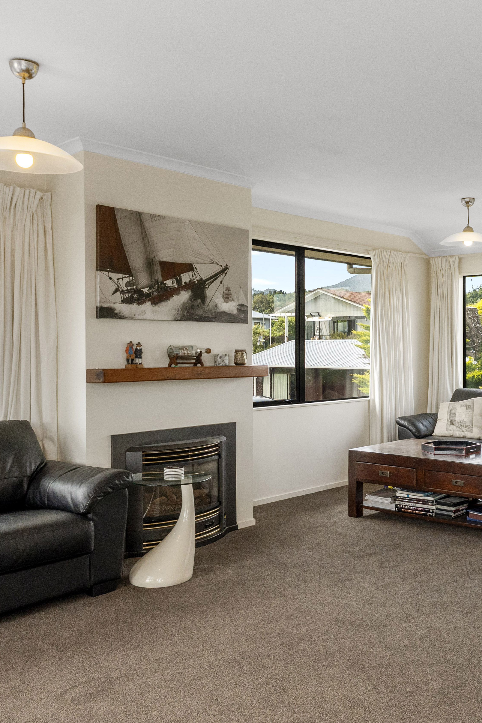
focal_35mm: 33
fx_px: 663
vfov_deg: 57.2
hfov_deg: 38.5
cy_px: 345
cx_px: 384
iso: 640
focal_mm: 14
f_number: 7.1
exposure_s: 1/250
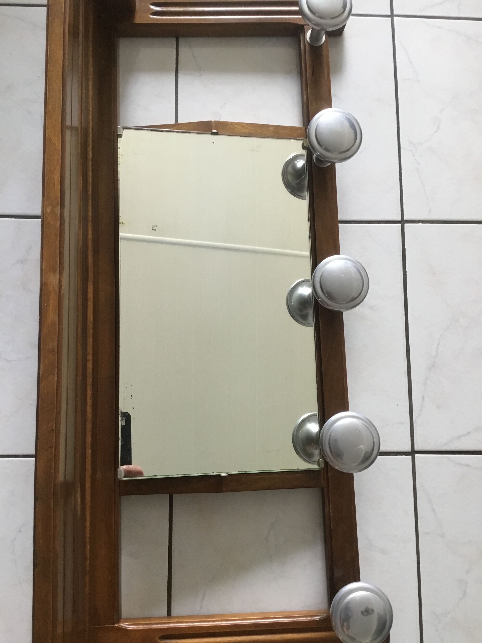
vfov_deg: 58.4
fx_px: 576
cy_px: 322
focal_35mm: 31
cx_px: 241
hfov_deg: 45.4
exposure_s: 1/33
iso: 125
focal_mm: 3.3
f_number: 2.4
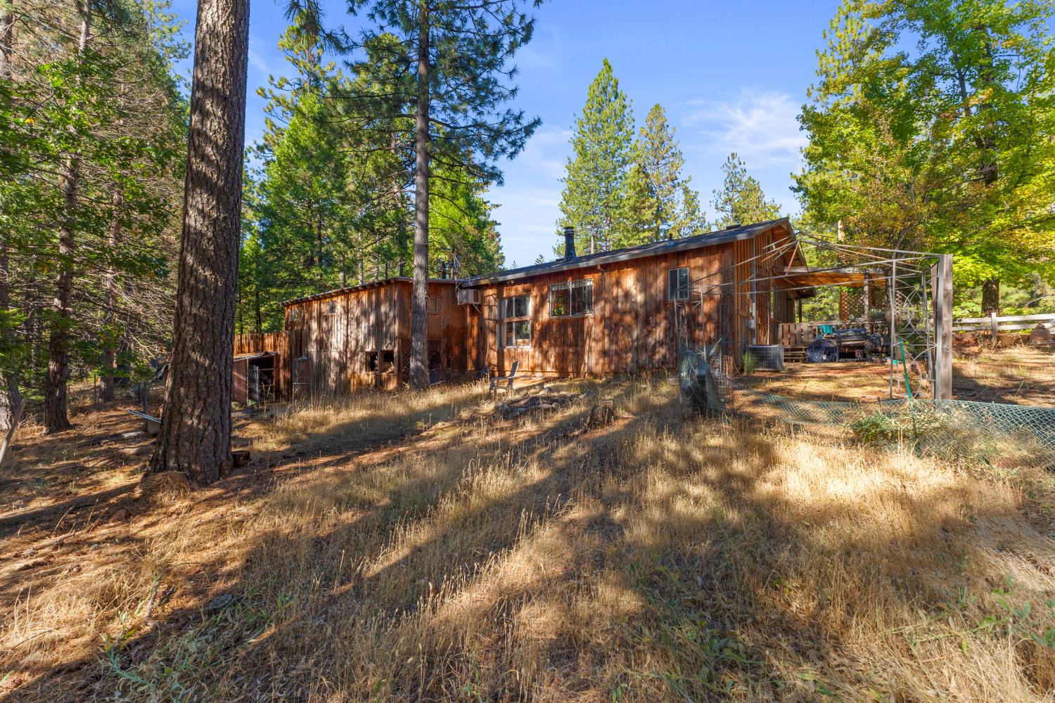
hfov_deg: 100.4
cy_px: 352
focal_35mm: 15
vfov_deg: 77.3
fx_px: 440
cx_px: 528
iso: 400
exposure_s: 1/50
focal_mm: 10
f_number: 9
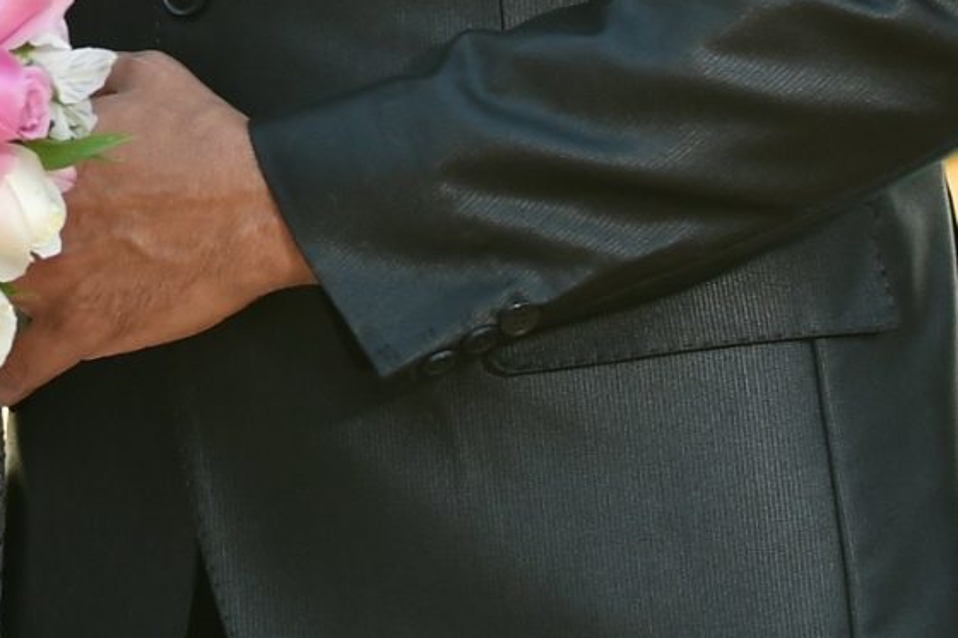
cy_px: -689
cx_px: -334
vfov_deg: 2.4
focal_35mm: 579
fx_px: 15402
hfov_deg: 3.6
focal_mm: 90
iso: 200
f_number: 2.5
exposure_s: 1/250
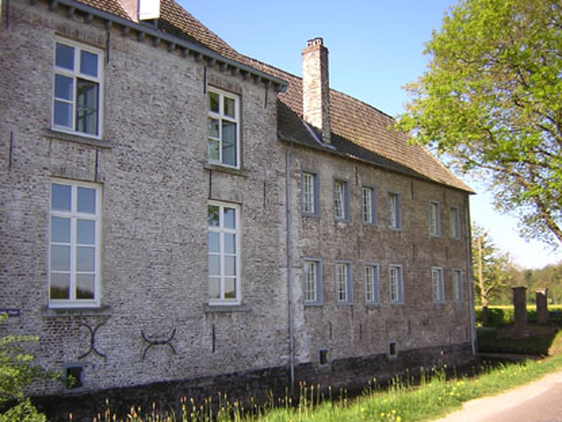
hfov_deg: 47.8
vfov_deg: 36.9
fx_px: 634
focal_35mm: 39
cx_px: 299
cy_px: 226
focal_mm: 4.7
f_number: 2.6
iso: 100
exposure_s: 1/419
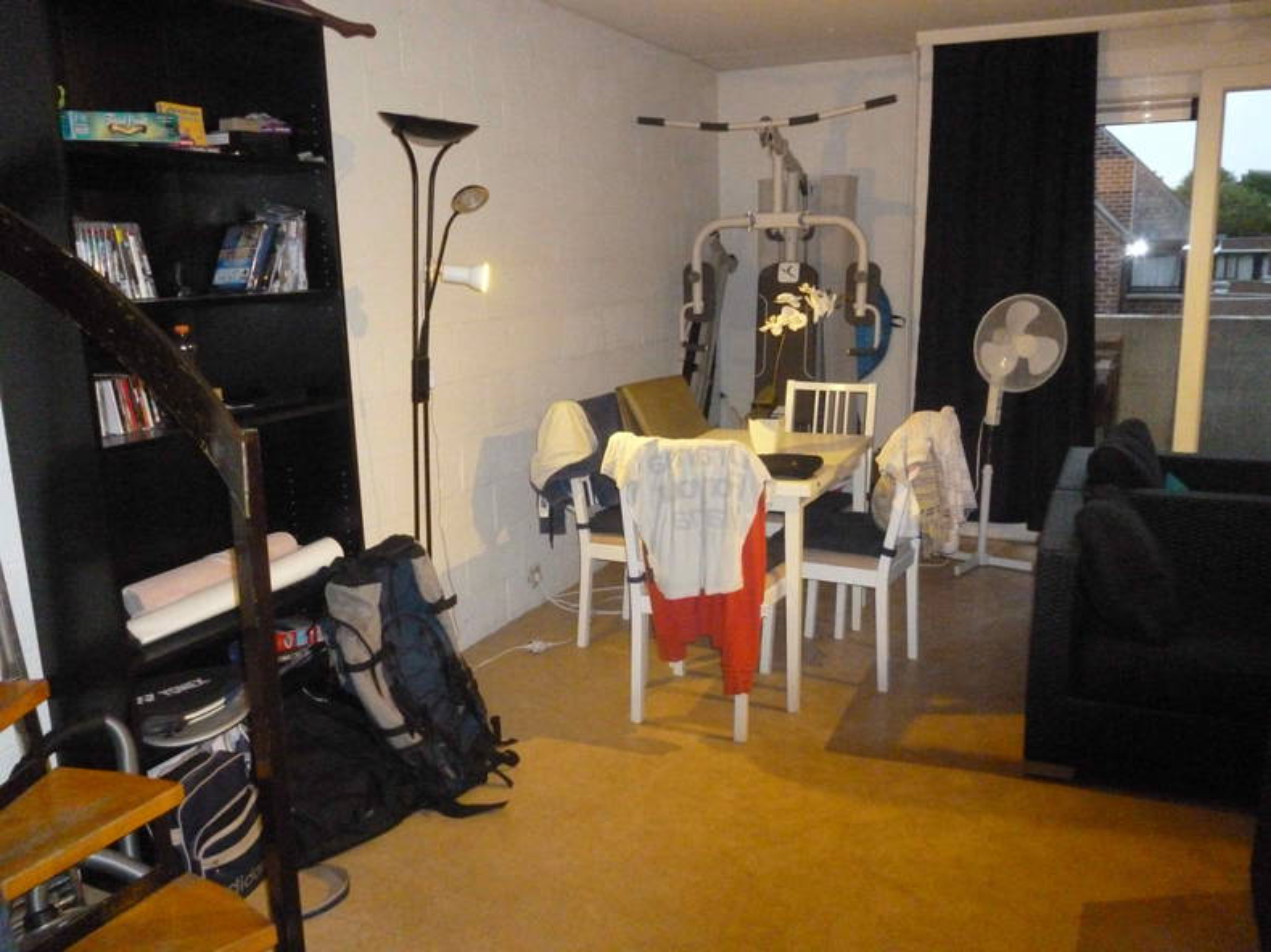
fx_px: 1028
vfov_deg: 49.7
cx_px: 636
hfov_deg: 63.5
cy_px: 476
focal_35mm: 28
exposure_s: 1/40
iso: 1000
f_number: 3.1
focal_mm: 5
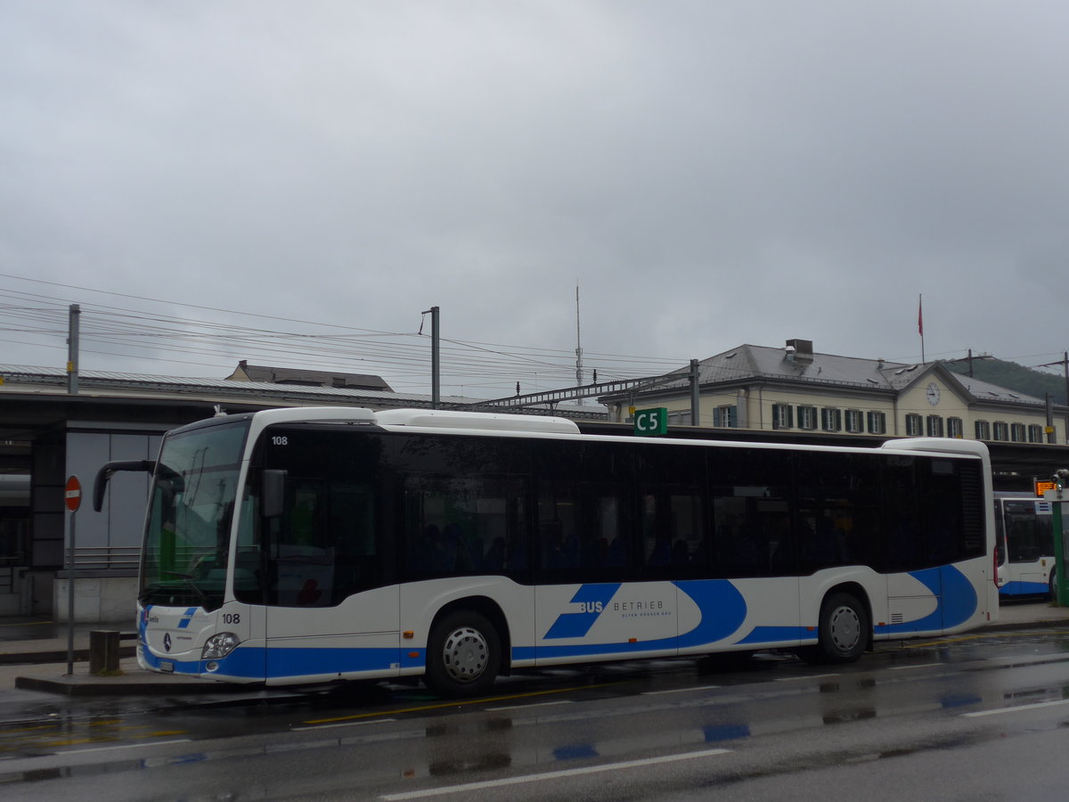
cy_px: 401
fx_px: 1421
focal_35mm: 46
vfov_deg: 31.5
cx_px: 534
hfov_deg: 41.2
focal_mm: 9.5
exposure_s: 1/200
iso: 80
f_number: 3
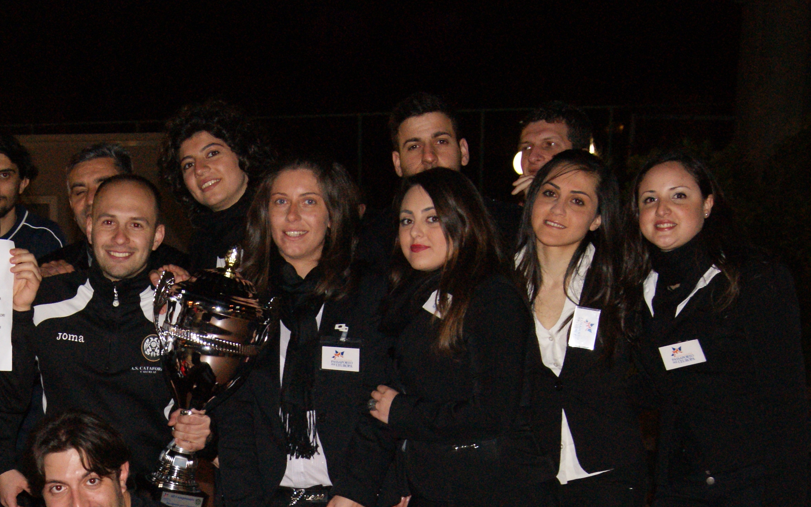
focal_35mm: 83
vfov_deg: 15.4
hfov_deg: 24.1
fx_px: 1834
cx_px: 47
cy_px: 512
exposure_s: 1/60
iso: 400
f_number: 5.6
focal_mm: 28
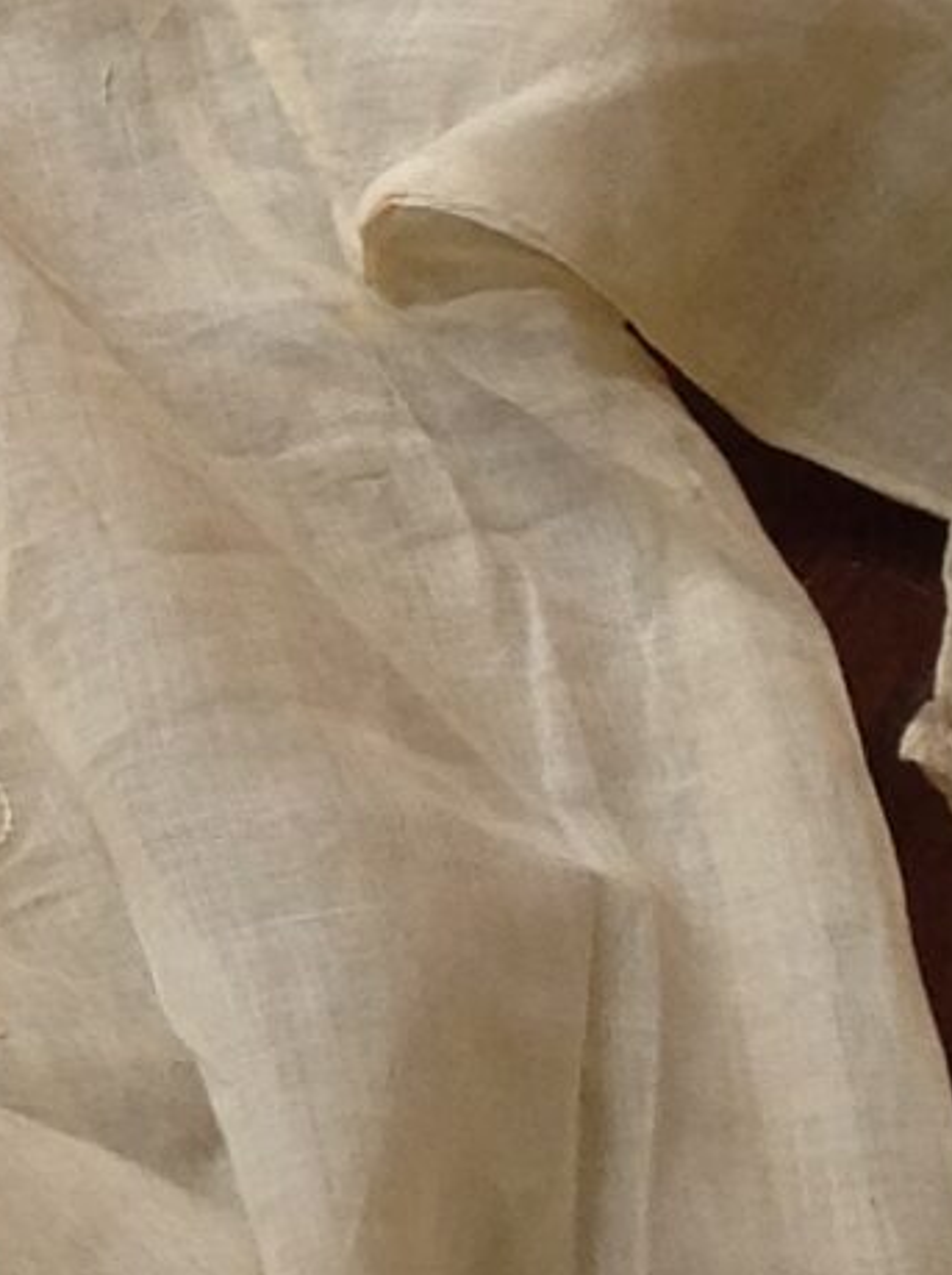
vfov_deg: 10.1
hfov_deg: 7.5
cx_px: -491
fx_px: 7167
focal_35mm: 195
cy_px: 172
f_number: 2.4
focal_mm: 4.28
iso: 64
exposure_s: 1/120
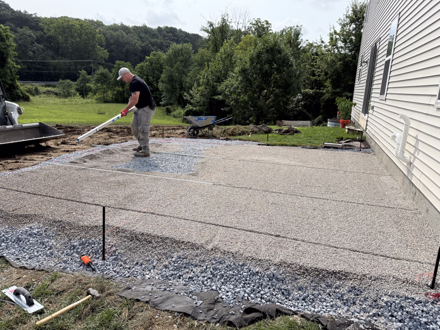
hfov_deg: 71.6
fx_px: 305
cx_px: 220
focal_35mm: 24
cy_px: 165
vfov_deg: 56.8
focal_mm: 6.76
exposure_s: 1/4167
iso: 80
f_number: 1.78
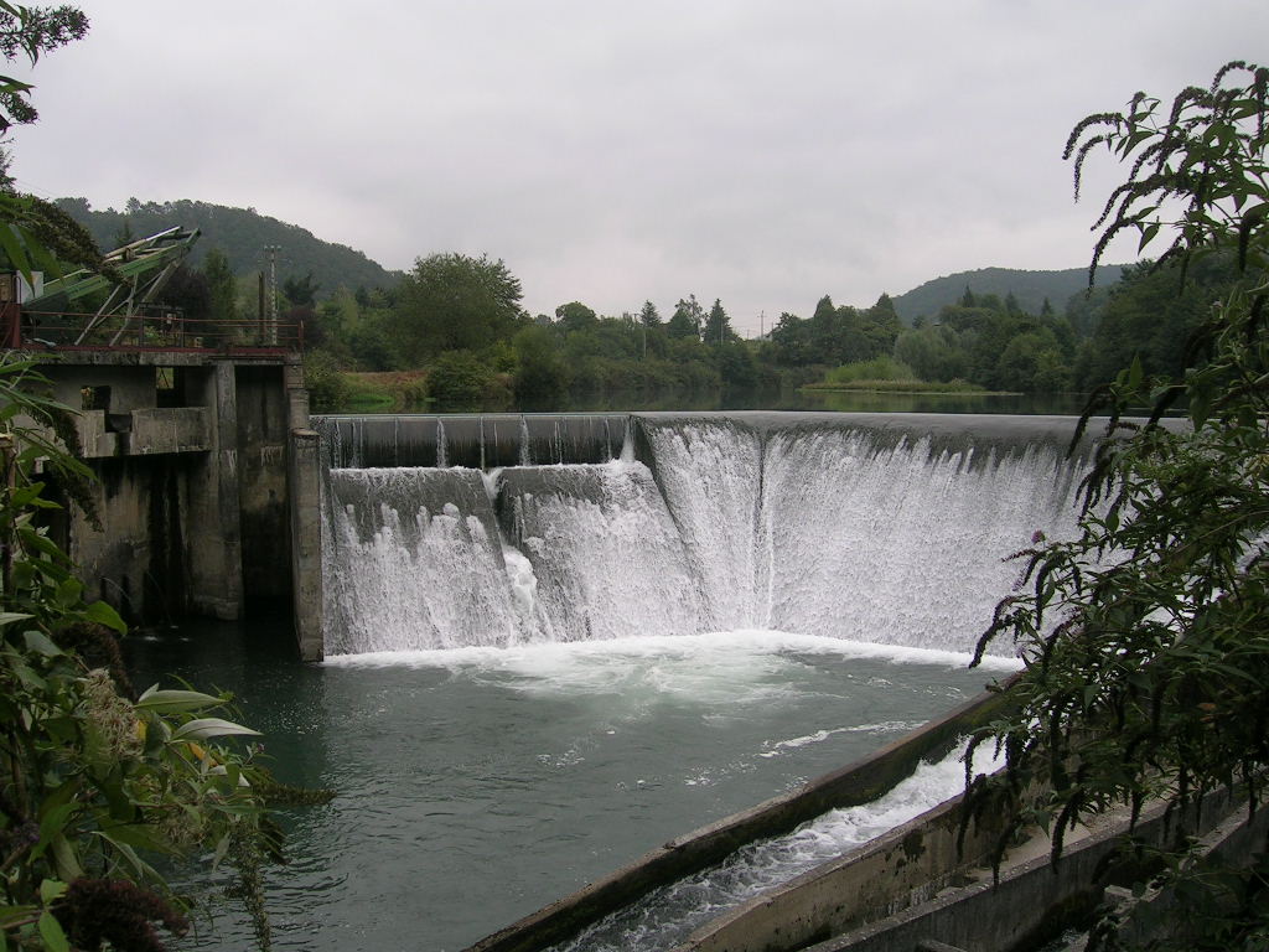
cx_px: 634
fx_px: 1283
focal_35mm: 35
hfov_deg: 52.6
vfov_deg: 40.7
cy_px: 476
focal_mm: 5.4
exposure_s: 1/169
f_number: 4.8
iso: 50
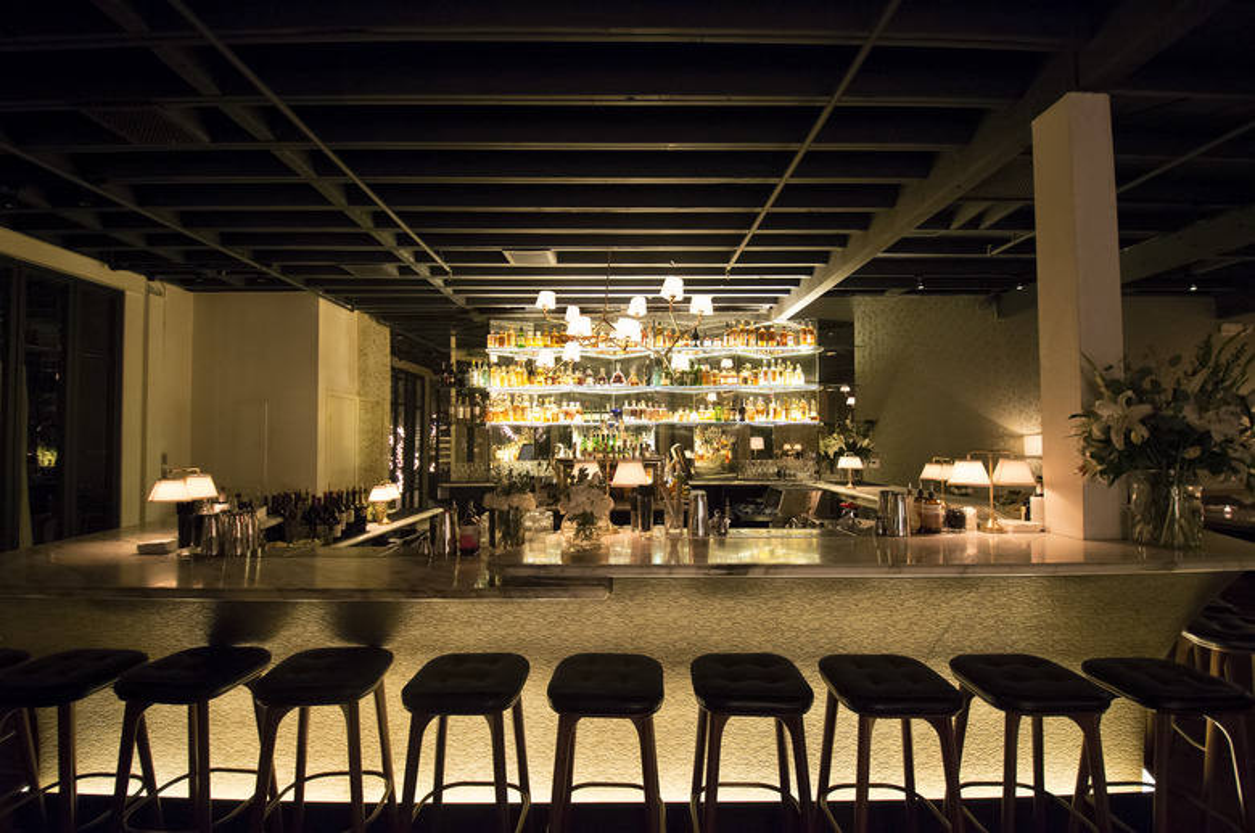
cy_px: 416
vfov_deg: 77.2
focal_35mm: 15
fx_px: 522
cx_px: 628
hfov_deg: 100.5
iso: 3200
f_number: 3.5
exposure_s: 1/8
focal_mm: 10
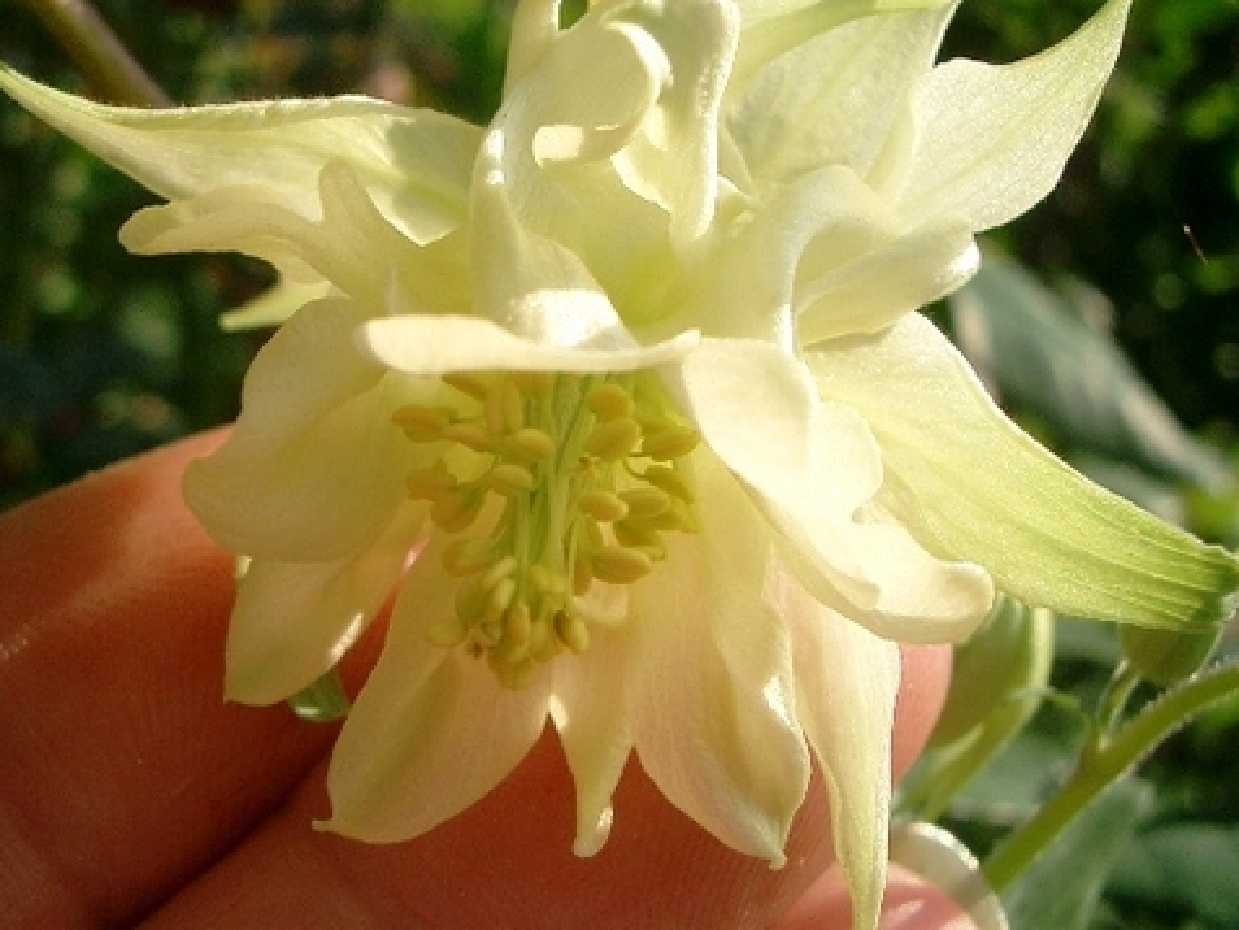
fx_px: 1575
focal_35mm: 44
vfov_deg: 32.9
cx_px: 494
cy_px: 465
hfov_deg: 42.7
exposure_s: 1/400
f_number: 4.3
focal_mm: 5.8
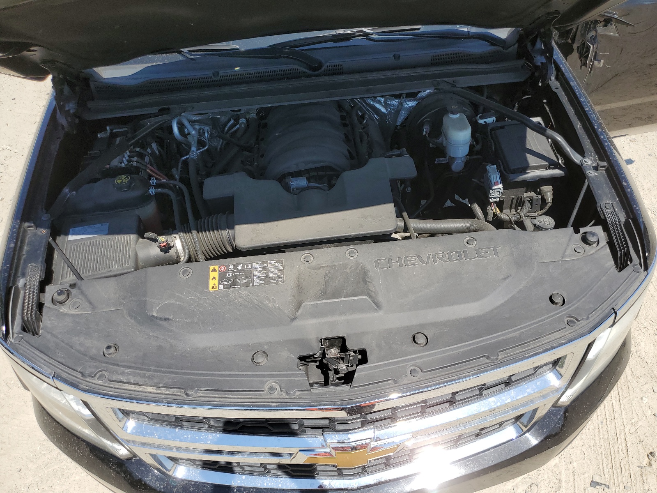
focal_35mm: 26
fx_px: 493
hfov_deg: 67.3
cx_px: 328
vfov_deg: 53.1
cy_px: 246
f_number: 1.5
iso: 50
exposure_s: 1/2500
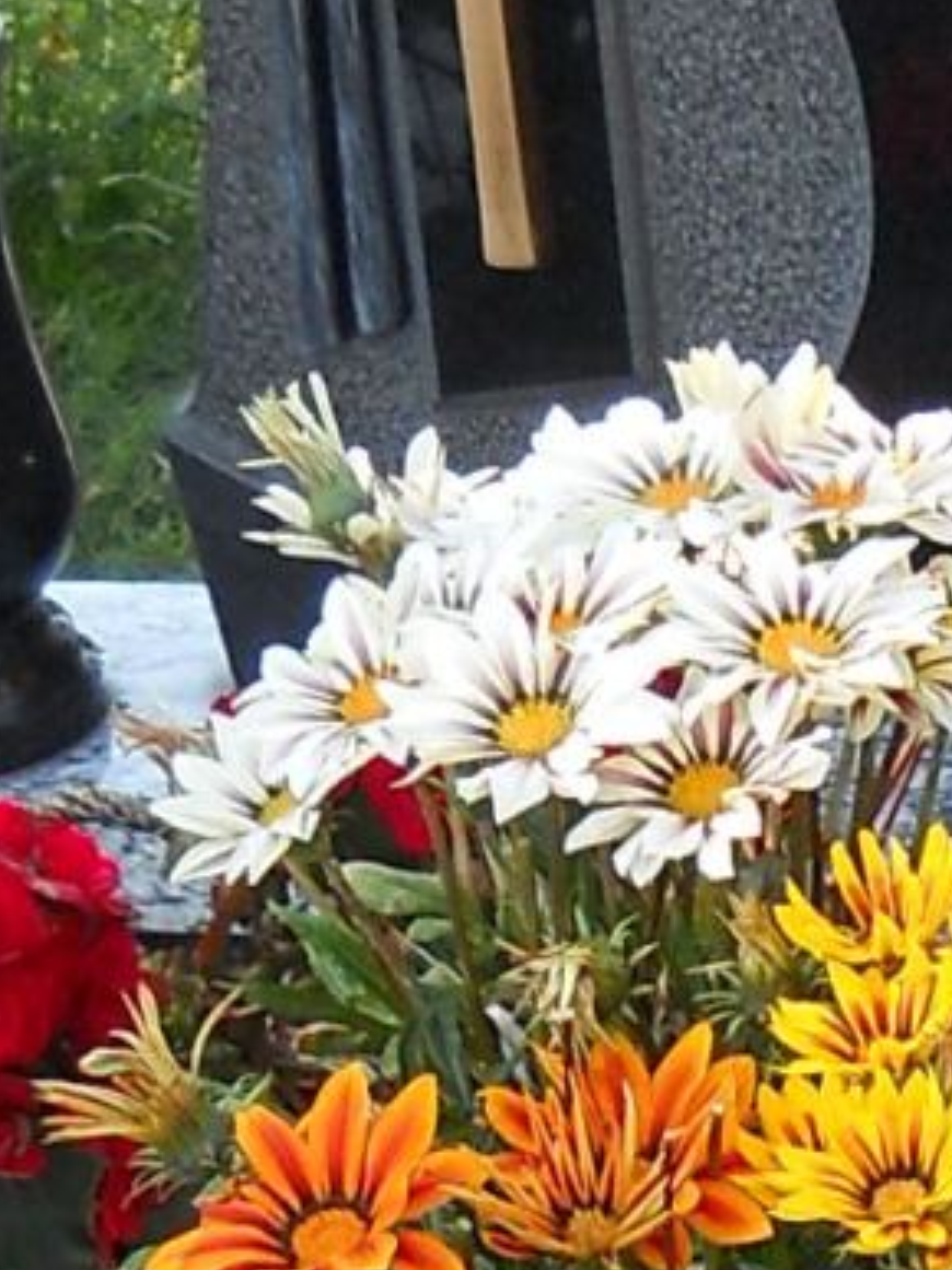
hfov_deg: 7.1
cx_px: 1421
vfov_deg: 9.5
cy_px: 1585
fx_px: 7558
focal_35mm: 206
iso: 80
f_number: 3.1
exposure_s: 1/125
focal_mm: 6.72
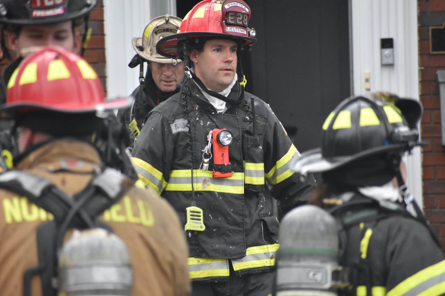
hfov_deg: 4.6
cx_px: 222
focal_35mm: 450
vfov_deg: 3.1
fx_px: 5562
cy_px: 148
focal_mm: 300
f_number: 6.3
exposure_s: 1/500
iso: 2200
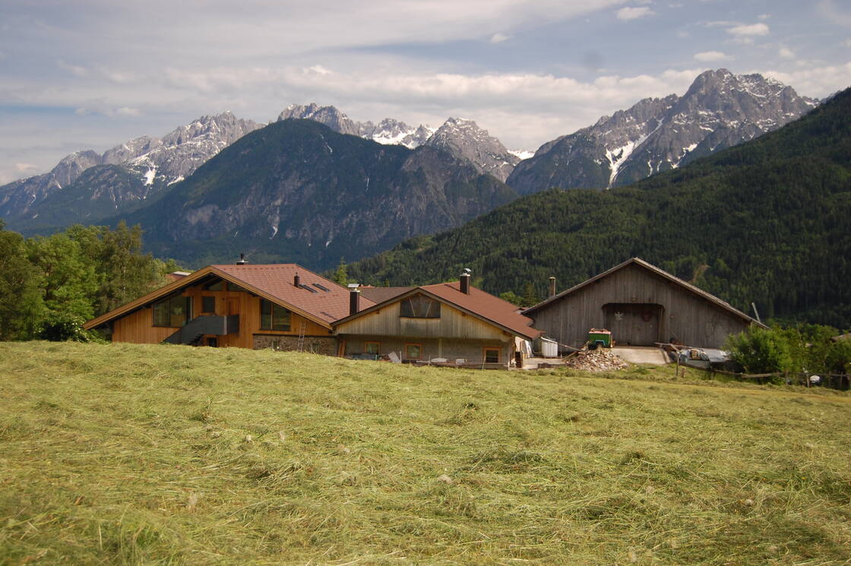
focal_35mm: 34
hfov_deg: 55.1
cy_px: 283
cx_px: 426
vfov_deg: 38.3
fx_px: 815
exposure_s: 1/1250
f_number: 3.8
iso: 400
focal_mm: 23
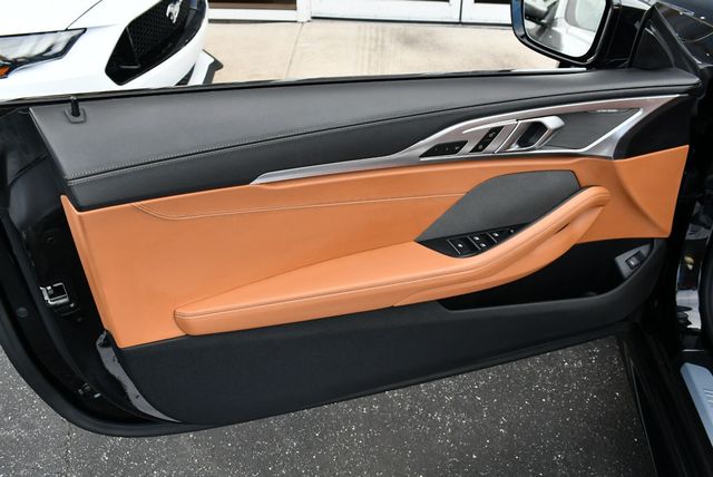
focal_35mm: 36
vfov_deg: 36.9
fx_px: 714
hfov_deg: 53.1
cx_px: 356
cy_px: 238
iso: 360
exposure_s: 1/250
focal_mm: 18
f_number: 5.6
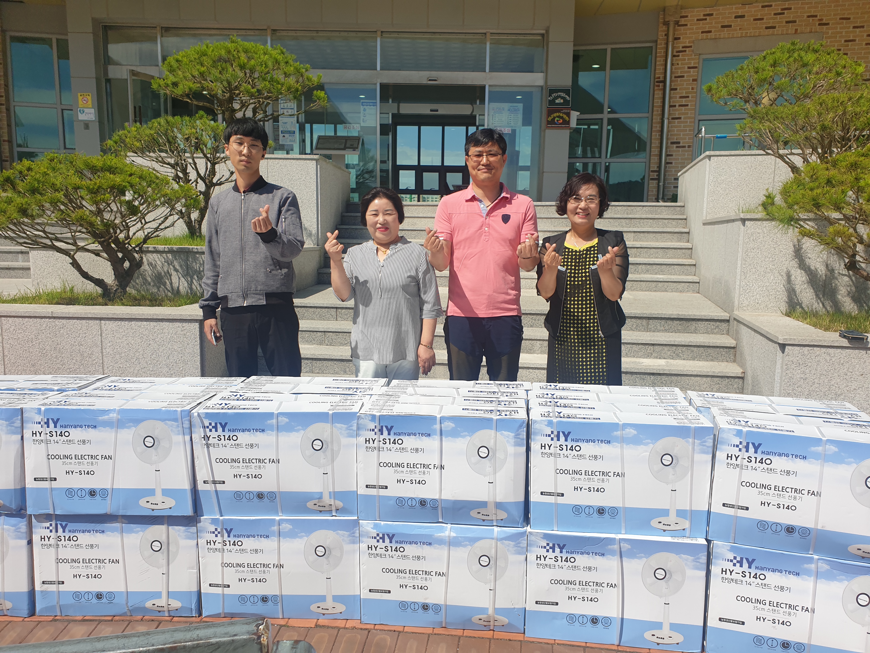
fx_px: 653
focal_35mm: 26
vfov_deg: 53.1
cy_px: 326
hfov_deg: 67.3
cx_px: 435
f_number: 2.4
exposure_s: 1/2096
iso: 50
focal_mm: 4.3
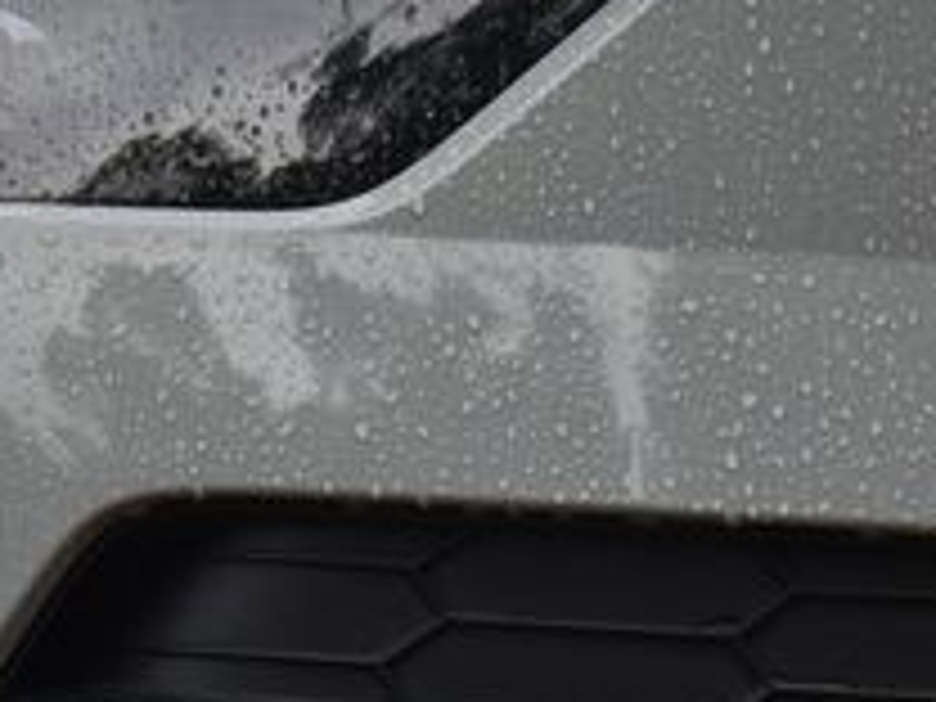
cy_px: -369
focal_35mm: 569
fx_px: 15385
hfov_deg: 3.5
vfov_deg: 2.6
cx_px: -544
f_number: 8
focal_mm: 120
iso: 500
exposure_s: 1/250
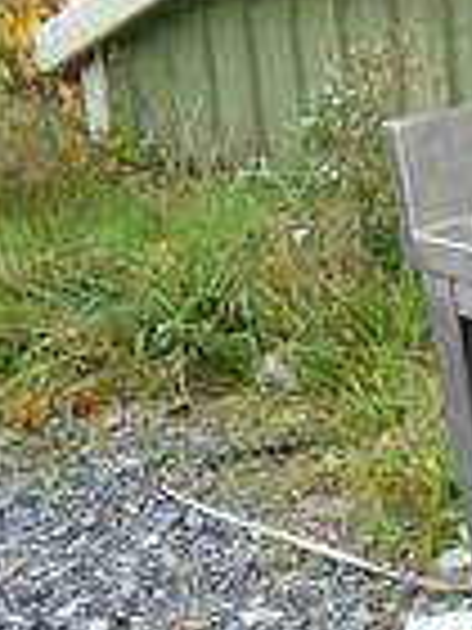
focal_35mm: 126
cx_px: 1254
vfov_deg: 15.0
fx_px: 2291
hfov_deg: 9.8
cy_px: 792
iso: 200
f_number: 5.6
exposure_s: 1/125
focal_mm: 20
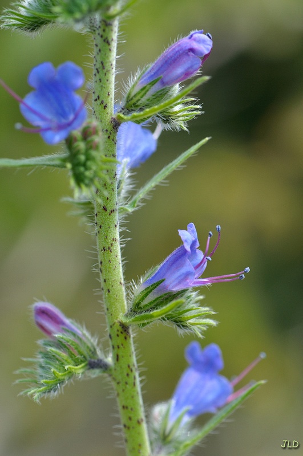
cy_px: 228
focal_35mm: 158
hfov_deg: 8.7
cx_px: 152
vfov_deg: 13.1
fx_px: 1994
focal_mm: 105
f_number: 8
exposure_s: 1/250
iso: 200
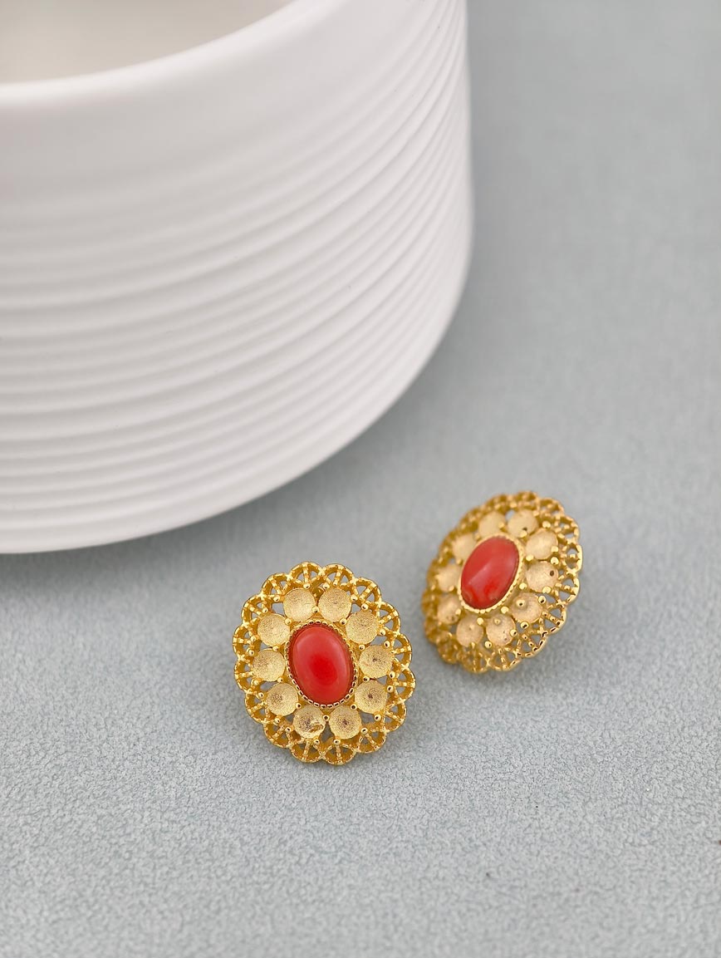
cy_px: 479
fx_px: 2355
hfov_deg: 17.4
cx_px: 360
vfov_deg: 23.0
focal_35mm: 85
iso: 125
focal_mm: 22.48
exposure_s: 1/160
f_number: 2.67
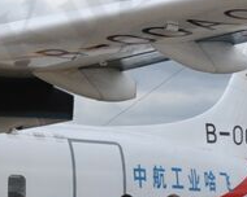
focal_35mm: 189
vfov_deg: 8.2
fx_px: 1382
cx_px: -99
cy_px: 105
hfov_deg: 10.0
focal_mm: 20
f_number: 8
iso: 200
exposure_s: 1/250
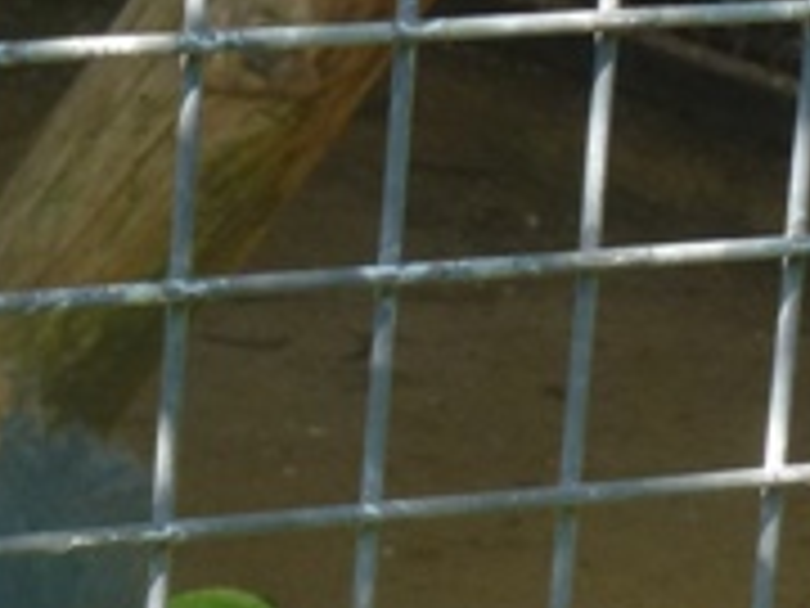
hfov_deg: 6.8
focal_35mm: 291
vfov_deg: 5.1
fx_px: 6809
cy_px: 820
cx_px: 104
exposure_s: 1/80
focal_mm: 14.8
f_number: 4.8
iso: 200
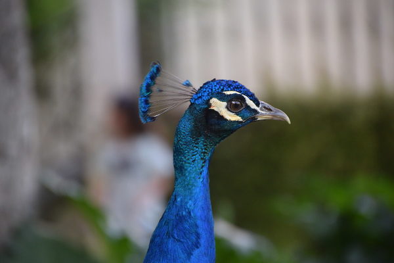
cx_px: 197
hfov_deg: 5.1
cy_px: 132
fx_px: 4432
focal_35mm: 405
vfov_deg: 3.4
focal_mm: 270
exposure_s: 1/125
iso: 800
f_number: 6.3
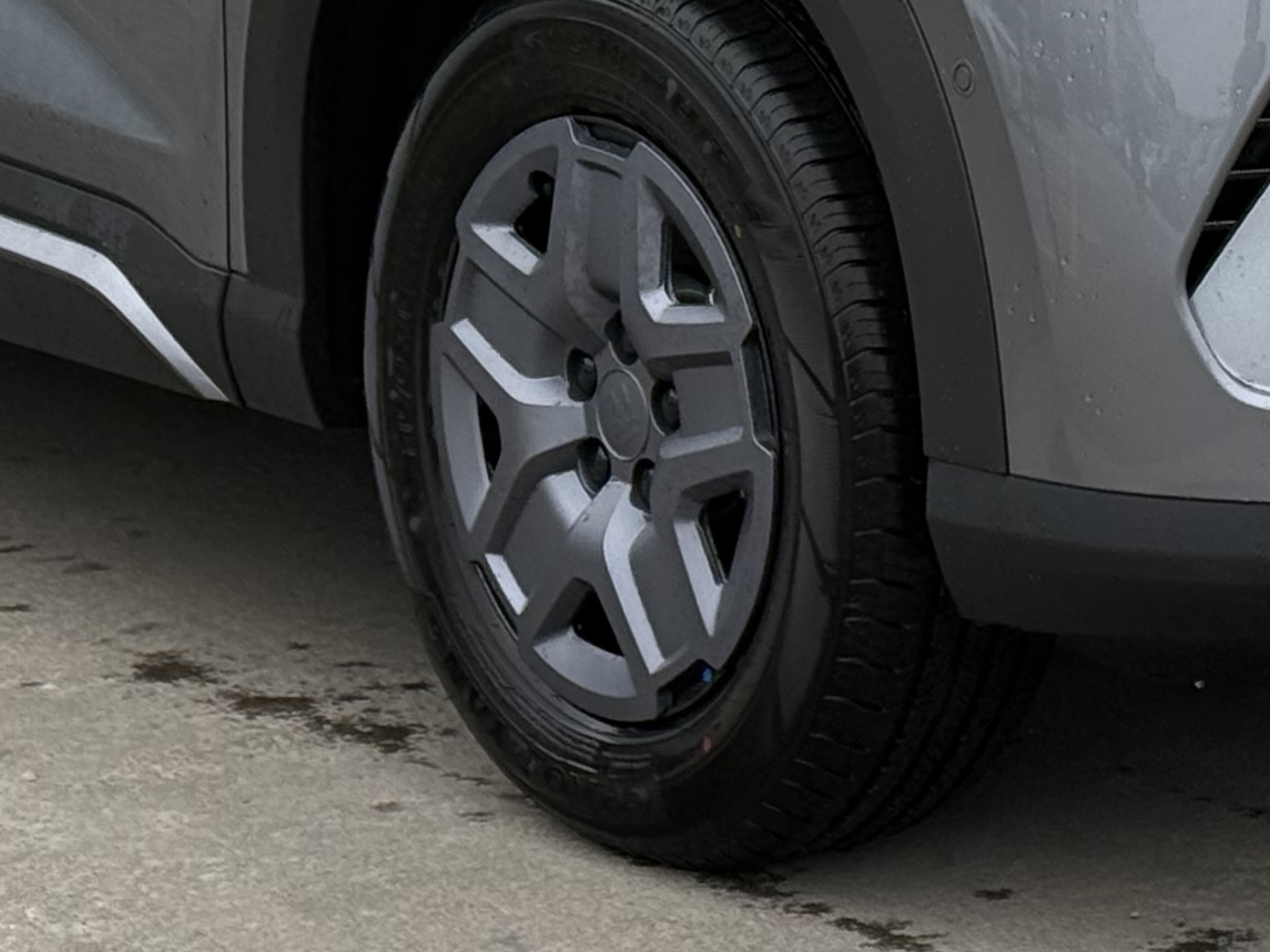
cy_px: -273
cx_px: 903
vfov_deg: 8.7
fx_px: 6201
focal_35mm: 169
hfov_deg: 11.7
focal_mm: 6.76
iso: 100
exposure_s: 1/2342
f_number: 1.78
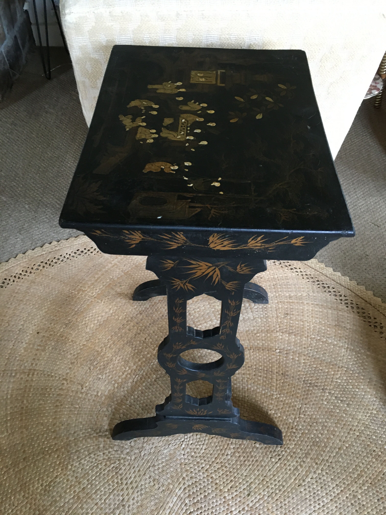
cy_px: 258
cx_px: 193
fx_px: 431
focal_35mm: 29
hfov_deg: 48.2
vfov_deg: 61.7
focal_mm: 4.15
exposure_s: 1/20
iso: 200
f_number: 2.2
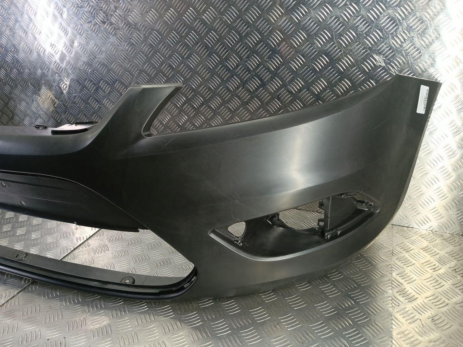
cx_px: 232
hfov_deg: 73.9
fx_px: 308
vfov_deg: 58.9
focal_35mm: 23
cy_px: 174
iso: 207
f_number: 1.6
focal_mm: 4.11
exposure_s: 1/50
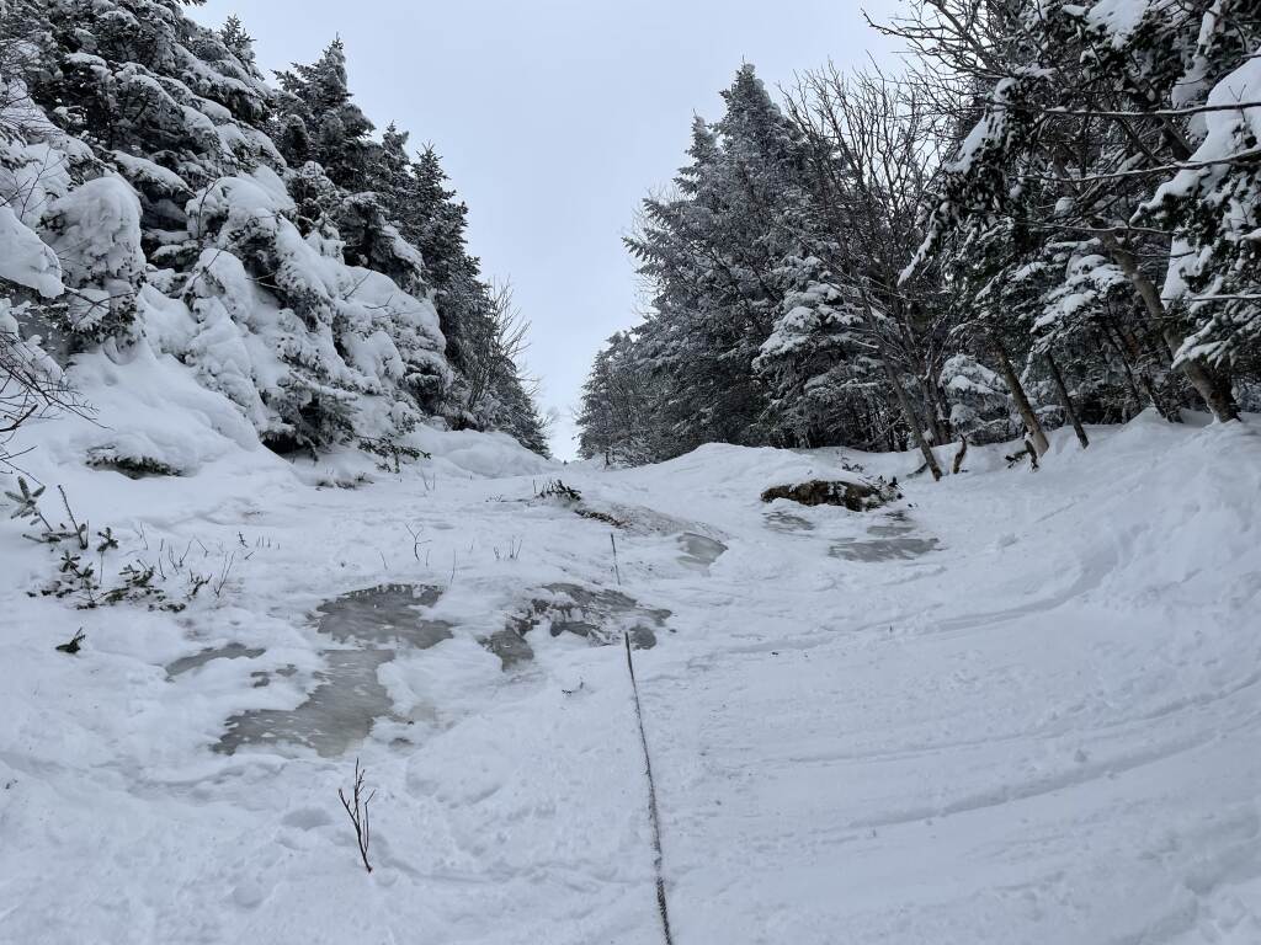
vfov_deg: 53.1
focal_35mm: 26
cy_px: 472
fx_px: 947
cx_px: 630
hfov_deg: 67.3
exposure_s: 1/7813
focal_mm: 4.2
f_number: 1.6
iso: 32
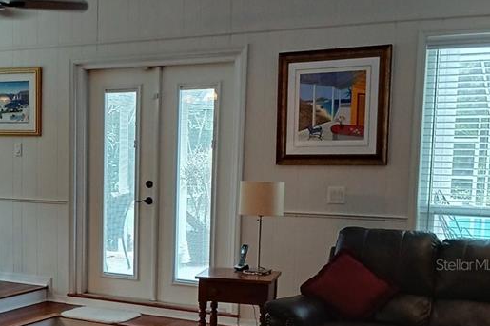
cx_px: 75
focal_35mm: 63
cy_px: 264
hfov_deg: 30.8
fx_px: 857
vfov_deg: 21.3
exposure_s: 1/60
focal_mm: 3.98
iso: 250
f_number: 1.8
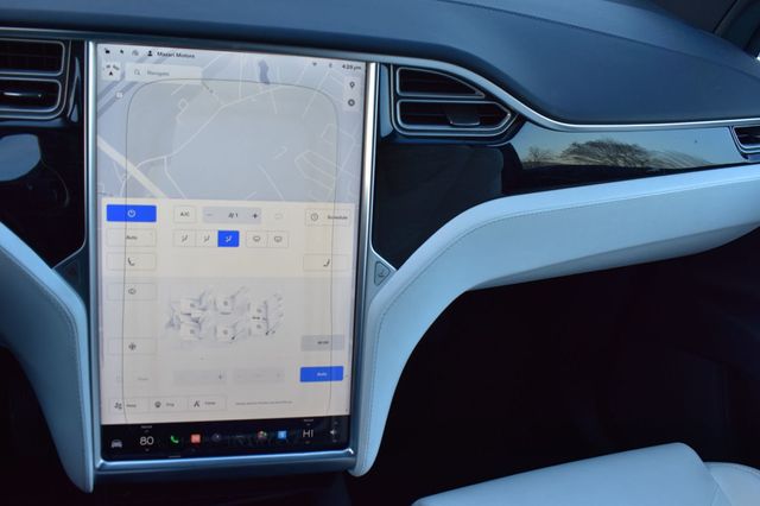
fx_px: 728
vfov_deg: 38.3
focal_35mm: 34
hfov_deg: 55.1
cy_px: 253
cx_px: 380
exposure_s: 1/30
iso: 400
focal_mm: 23
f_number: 7.1
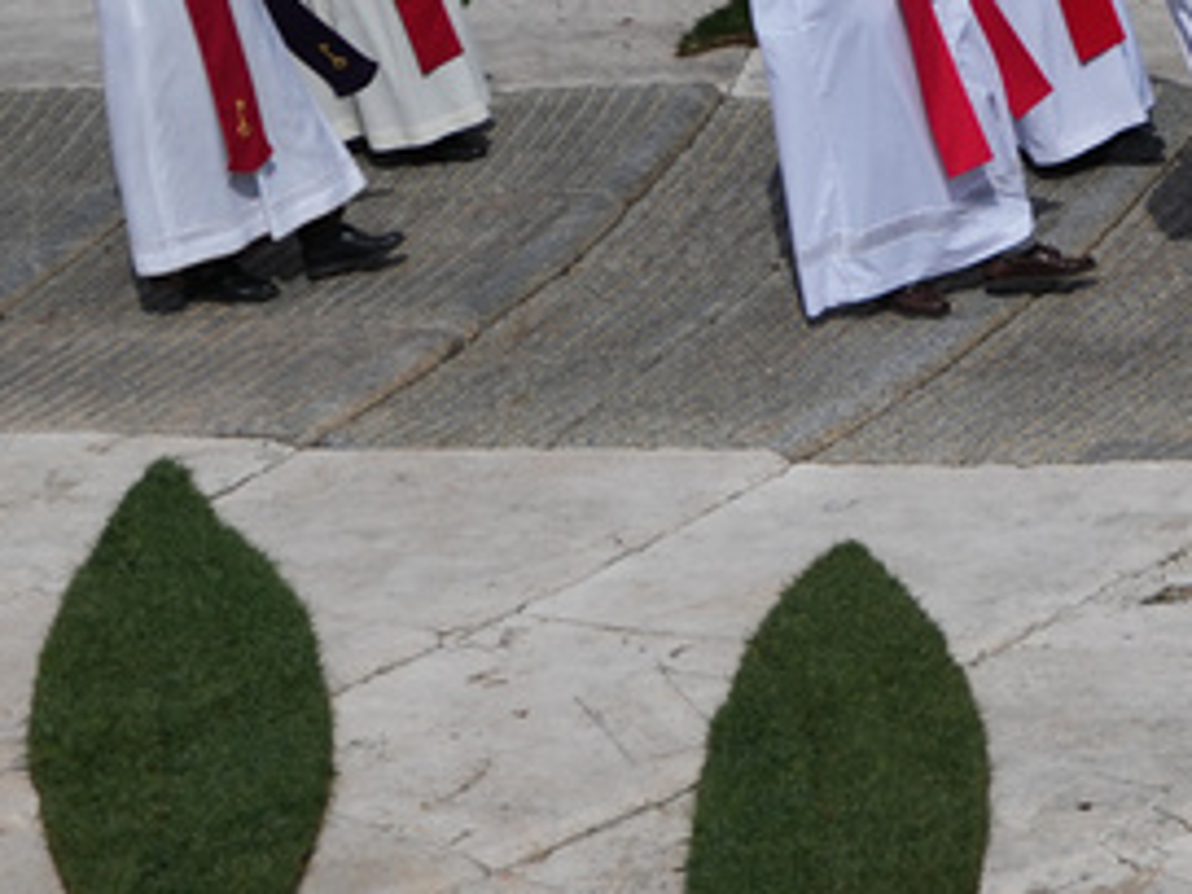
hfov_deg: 2.9
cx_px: 1867
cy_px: 469
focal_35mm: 685
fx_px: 23588
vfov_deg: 2.2
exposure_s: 1/4000
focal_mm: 189
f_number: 7.1
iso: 400
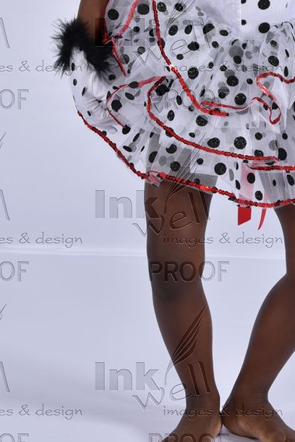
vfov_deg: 13.3
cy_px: -21
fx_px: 1866
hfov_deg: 9.0
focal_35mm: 152
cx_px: 249
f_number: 8
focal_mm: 62
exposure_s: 1/200
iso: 250
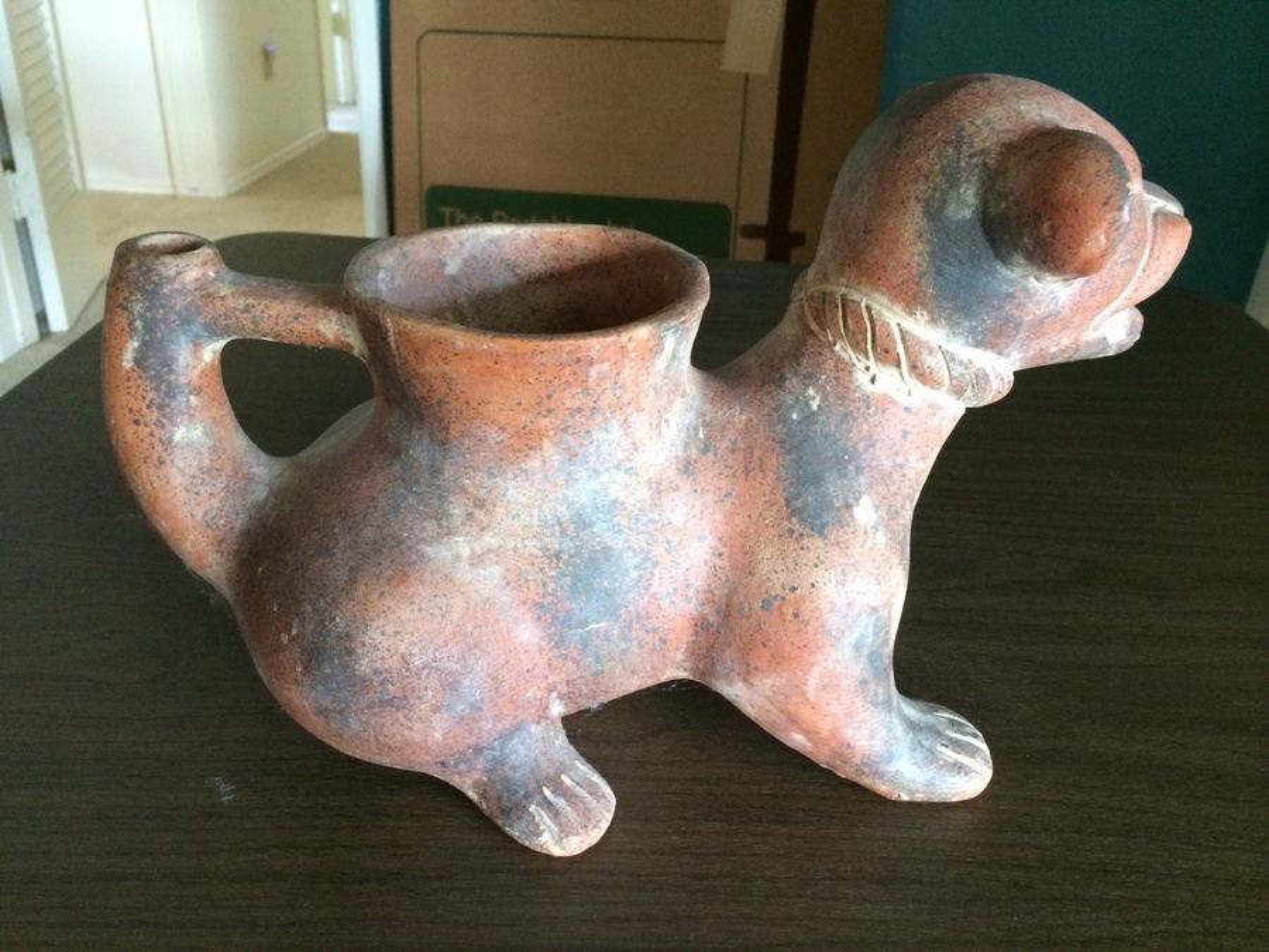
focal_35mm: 30
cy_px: 476
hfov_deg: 60.0
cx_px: 634
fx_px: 1100
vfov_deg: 46.8
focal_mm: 4.12
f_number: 2.2
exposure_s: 1/30
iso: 250
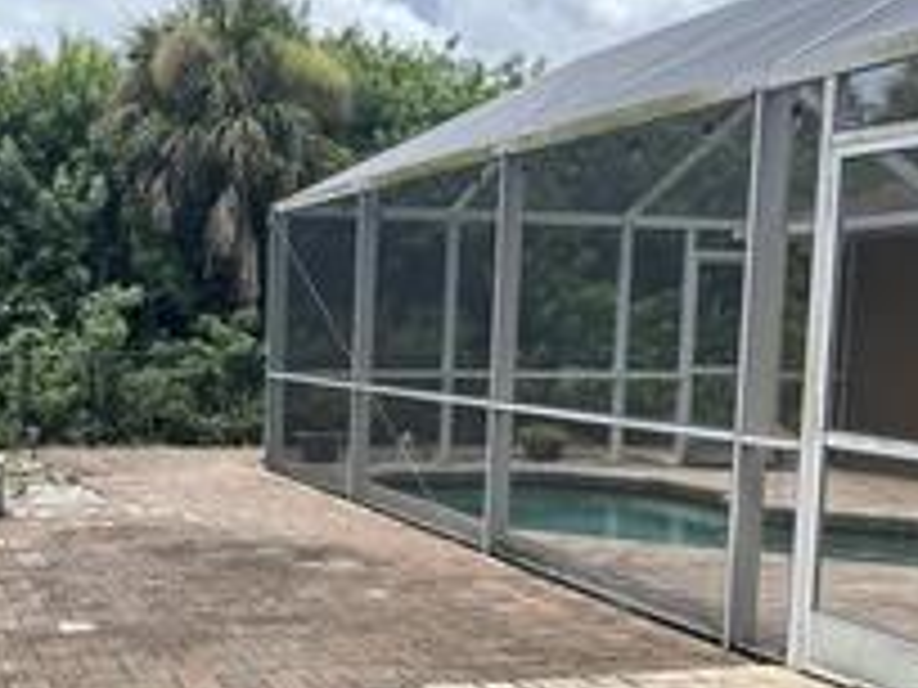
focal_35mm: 51
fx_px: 1352
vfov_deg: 28.4
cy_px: 450
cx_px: 220
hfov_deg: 36.5
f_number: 1.5
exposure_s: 1/2083
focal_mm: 5.7
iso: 50
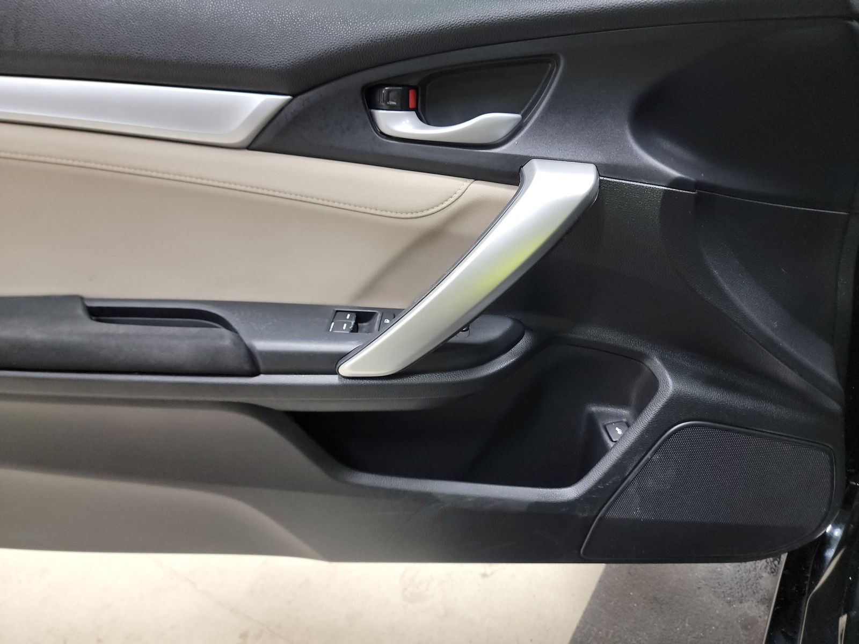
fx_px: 596
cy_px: 322
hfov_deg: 71.6
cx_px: 430
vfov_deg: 56.8
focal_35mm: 24
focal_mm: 6.7
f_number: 1.8
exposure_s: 1/30
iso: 885
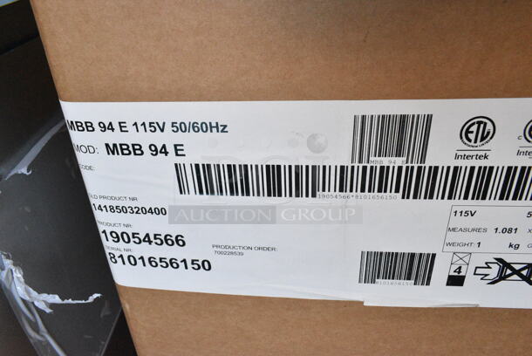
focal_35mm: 27
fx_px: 399
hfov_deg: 67.3
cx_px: 266
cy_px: 178
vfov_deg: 48.0
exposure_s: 1/500
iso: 6400
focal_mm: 18
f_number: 11
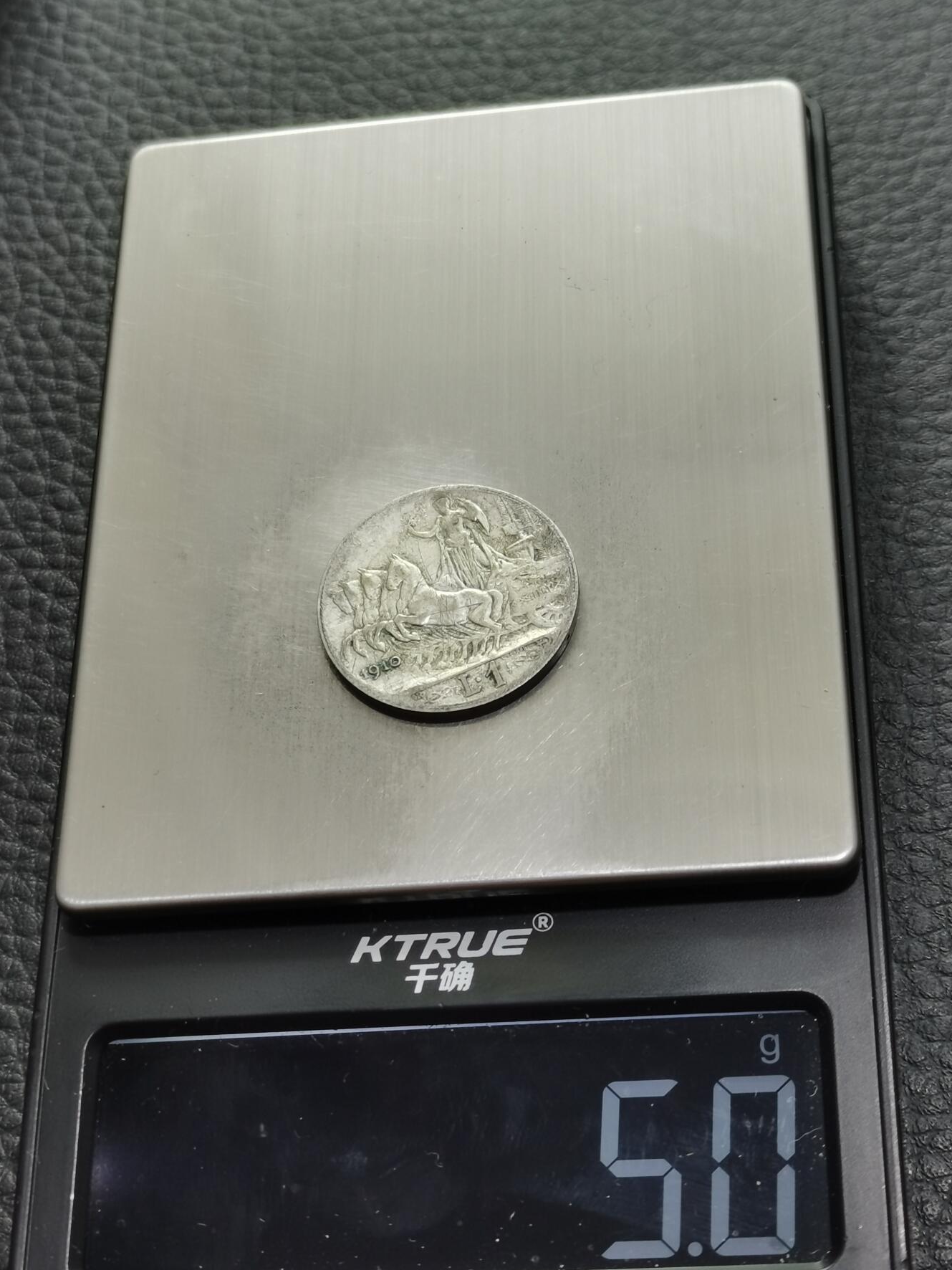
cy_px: 631
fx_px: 2383
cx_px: 471
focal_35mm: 65
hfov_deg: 22.6
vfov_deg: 29.8
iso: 50
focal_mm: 5.58
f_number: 1.8
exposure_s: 1/104
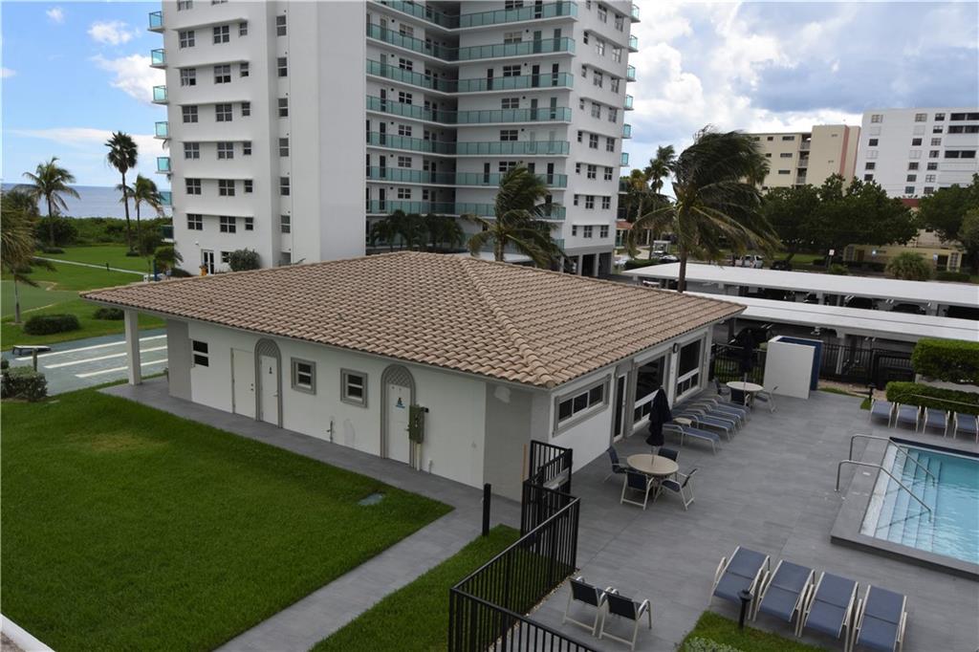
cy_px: 326
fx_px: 652
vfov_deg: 53.1
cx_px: 490
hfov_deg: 73.8
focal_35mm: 24
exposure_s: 1/250
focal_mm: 16
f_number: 11
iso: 200
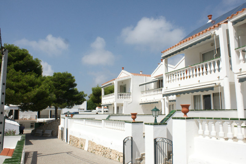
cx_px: 123
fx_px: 184
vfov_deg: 47.9
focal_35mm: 27
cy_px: 82
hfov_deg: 67.4
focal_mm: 18
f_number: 22
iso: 400
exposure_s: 1/125
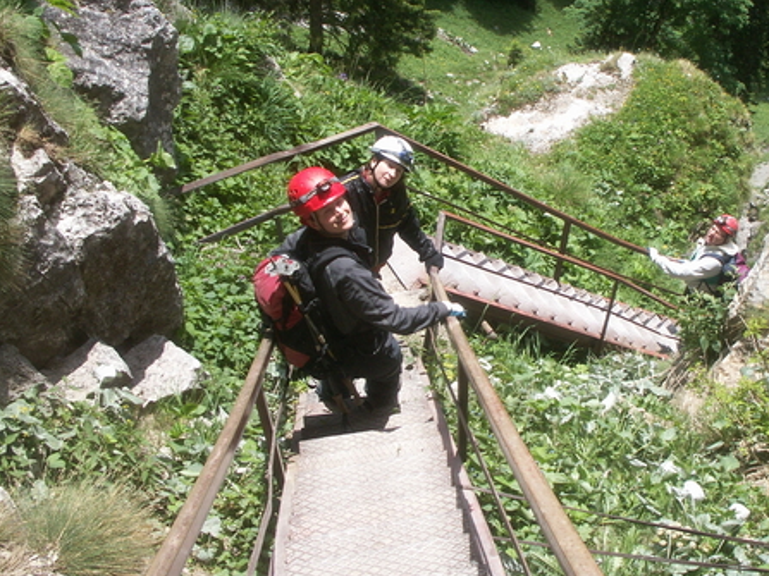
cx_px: 544
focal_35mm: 53
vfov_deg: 27.5
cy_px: 263
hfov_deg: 35.6
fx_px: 1177
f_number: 7.1
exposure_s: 1/200
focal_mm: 7.7
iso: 50
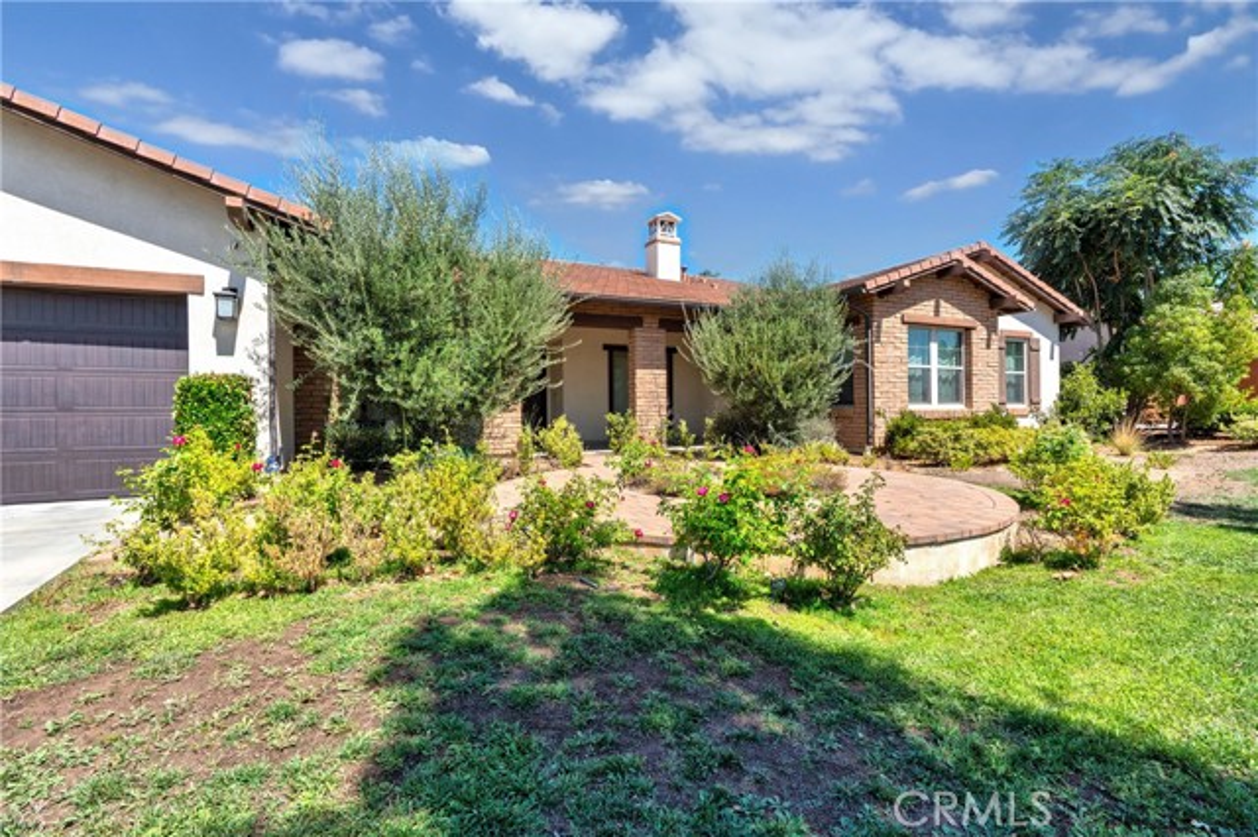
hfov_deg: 96.8
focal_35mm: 16
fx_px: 559
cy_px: 418
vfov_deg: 73.7
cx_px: 629
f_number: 8
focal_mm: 16
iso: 125
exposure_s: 1/500
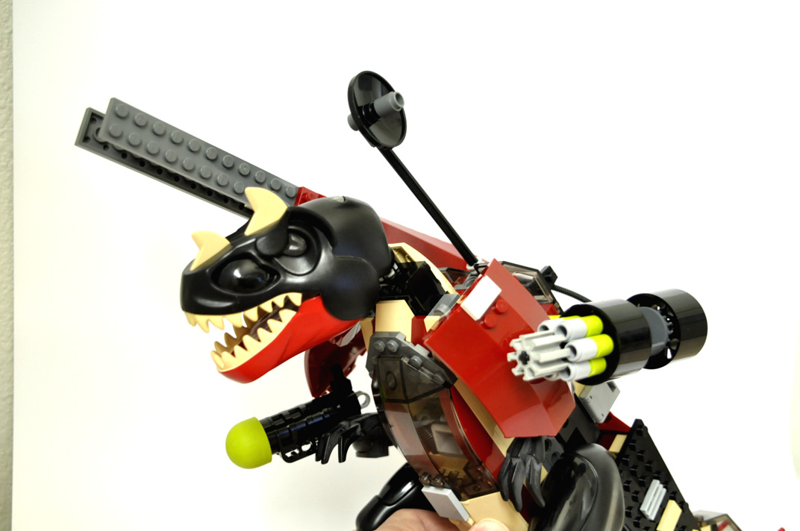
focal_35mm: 45
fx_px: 999
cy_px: 266
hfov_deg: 43.7
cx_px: 400
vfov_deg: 29.8
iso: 800
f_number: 4.2
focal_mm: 30
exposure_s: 1/80
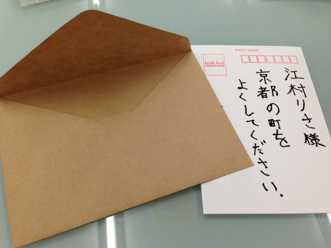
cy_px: 124
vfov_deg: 42.9
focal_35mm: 33
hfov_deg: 55.4
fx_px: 316
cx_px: 166
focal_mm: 4.13
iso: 50
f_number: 2.4
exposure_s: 1/40
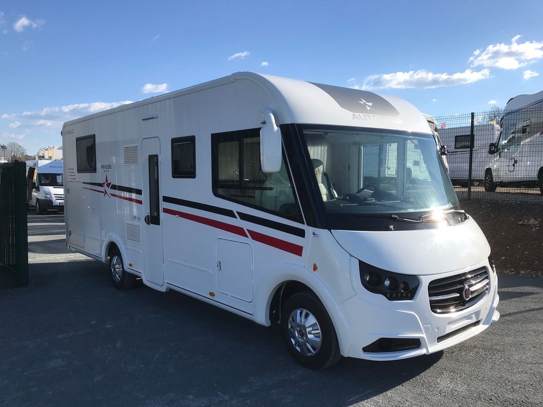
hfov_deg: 61.7
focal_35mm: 29
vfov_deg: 48.2
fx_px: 455
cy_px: 210
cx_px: 264
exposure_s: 1/2037
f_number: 1.8
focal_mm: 3.99
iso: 20
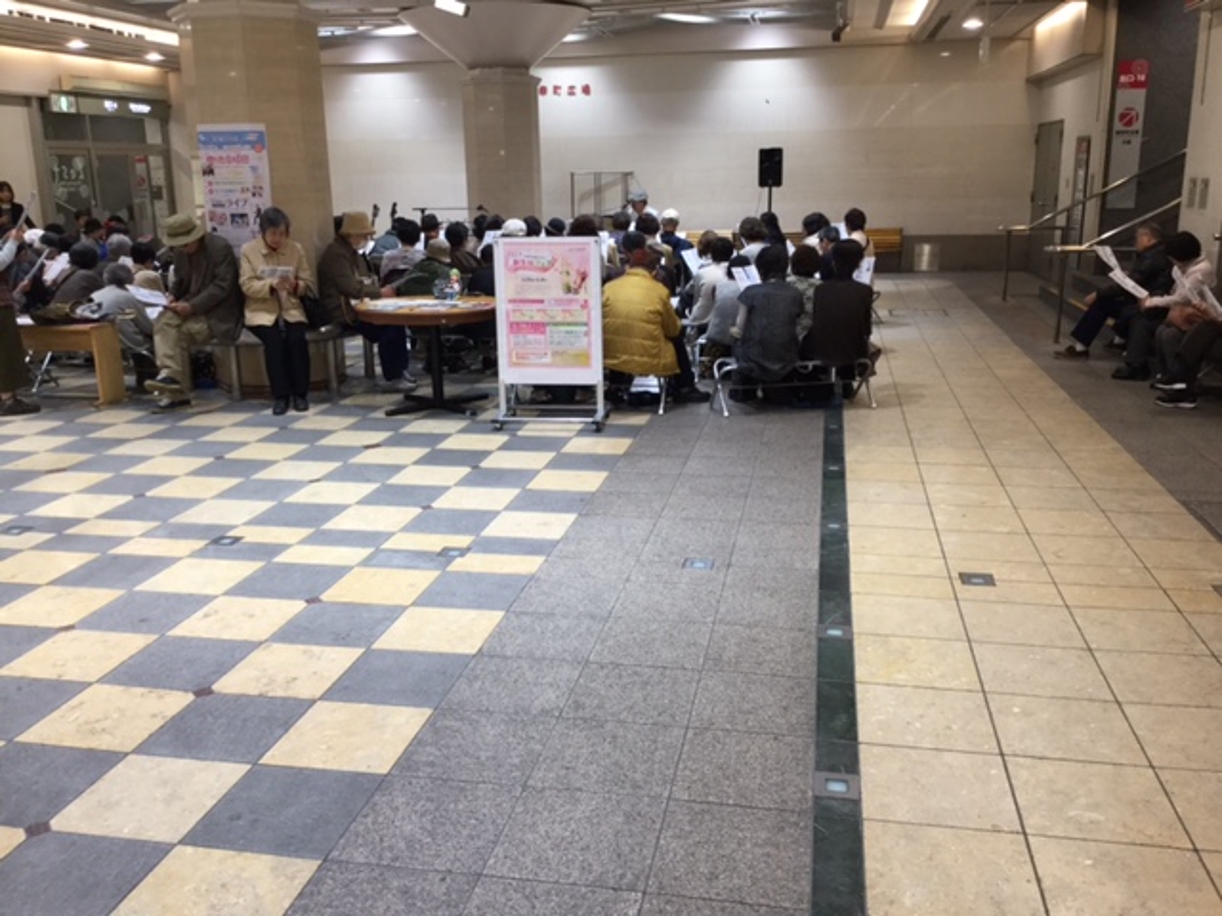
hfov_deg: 58.4
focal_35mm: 31
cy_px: 458
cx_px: 611
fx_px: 1094
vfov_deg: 45.4
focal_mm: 3.3
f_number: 2.4
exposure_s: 1/30
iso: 50
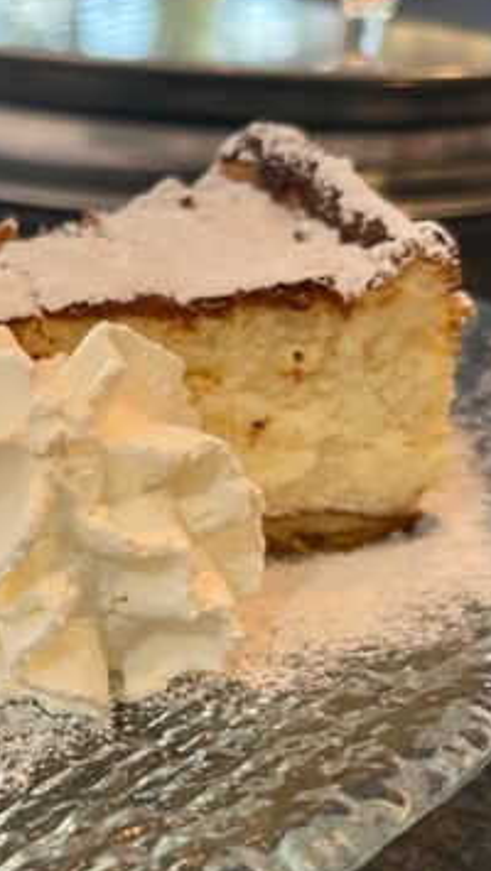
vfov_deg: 40.2
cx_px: 29
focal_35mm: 51
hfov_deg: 22.8
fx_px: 1179
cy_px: 552
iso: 100
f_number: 1.5
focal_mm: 5.7
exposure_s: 1/50
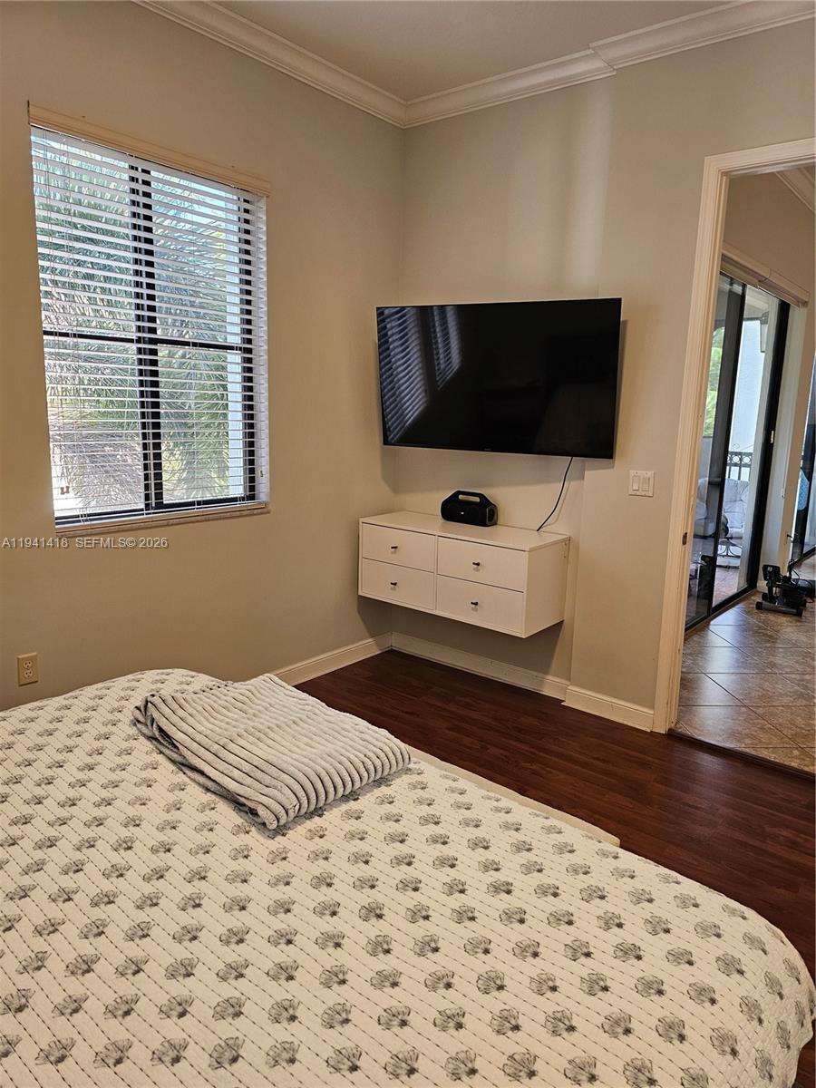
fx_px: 723
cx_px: 408
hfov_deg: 58.9
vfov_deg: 73.9
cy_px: 544
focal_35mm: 23
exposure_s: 1/120
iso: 160
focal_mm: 6.3
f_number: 1.7
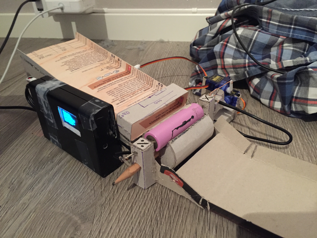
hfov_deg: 61.7
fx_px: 266
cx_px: 158
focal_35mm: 29
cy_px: 119
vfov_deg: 48.2
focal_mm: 4.15
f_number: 2.2
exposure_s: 1/17
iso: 500
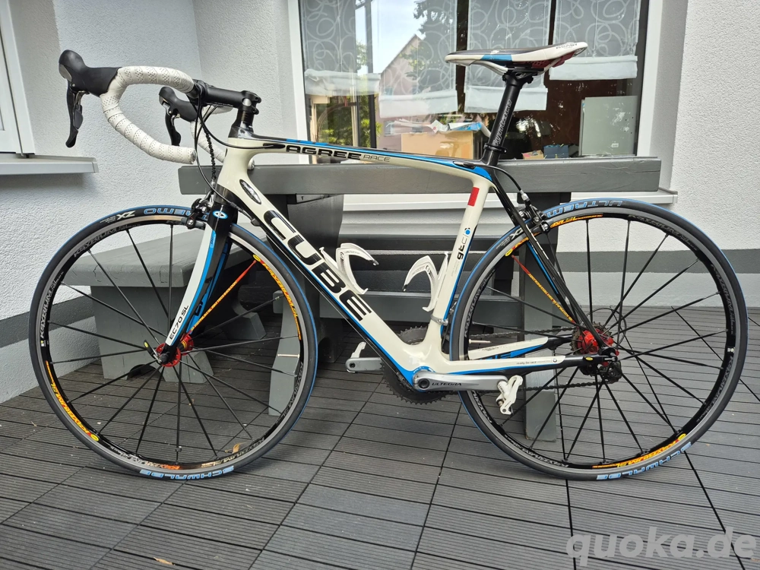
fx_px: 505
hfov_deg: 73.9
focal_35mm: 23
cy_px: 285
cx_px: 380
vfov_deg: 58.9
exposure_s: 1/180
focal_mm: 5.4
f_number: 1.8
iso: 64
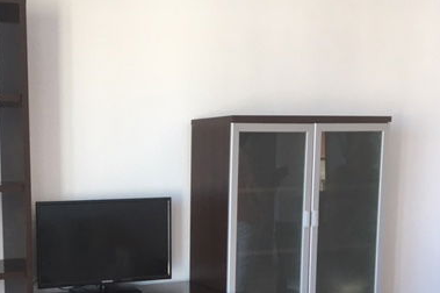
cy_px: 238
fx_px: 623
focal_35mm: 51
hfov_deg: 37.1
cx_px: 70
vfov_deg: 25.9
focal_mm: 4.15
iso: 40
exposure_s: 1/33
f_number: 2.2
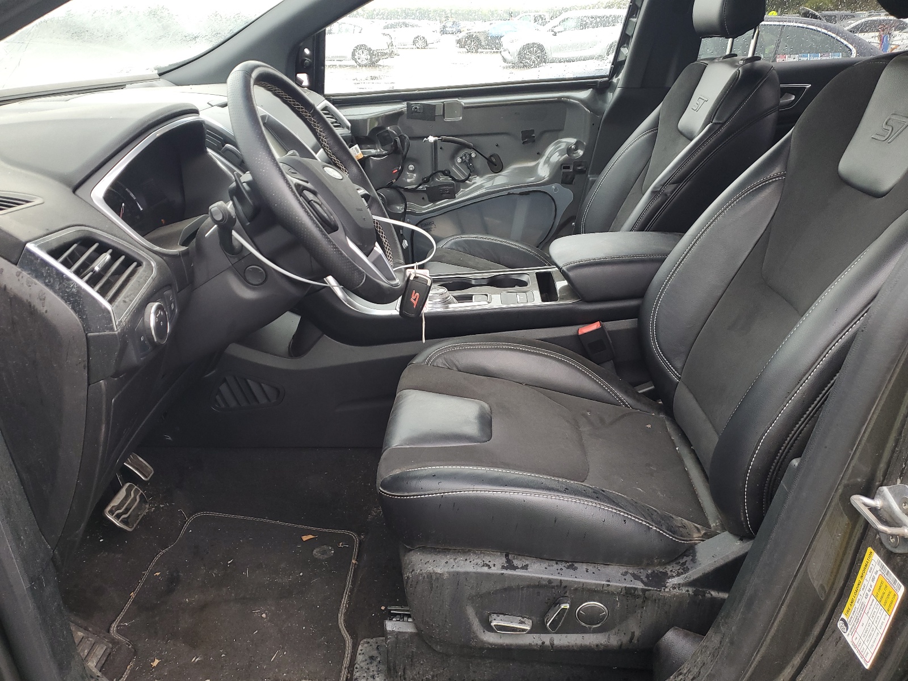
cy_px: 340
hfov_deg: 67.3
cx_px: 454
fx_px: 682
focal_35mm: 26
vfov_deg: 53.1
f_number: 1.5
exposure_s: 1/120
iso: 65
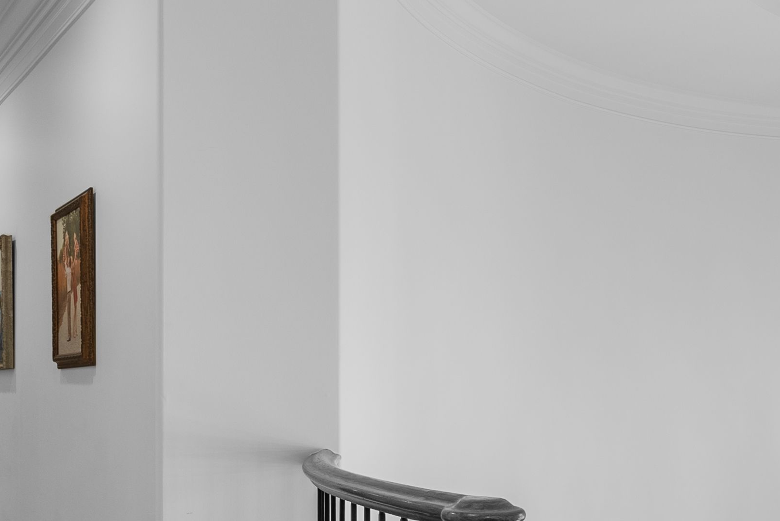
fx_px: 911
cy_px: 398
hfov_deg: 44.4
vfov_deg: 31.3
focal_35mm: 42
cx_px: 608
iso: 200
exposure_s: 1/10
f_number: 8
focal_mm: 16
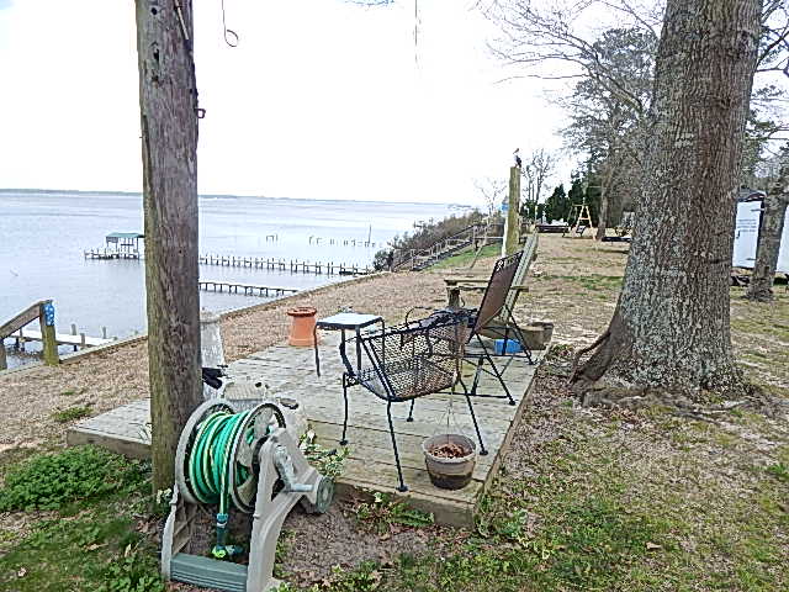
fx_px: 501
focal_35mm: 22
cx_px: 394
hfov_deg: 76.4
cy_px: 296
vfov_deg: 61.1
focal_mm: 4
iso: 125
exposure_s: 1/640
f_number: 3
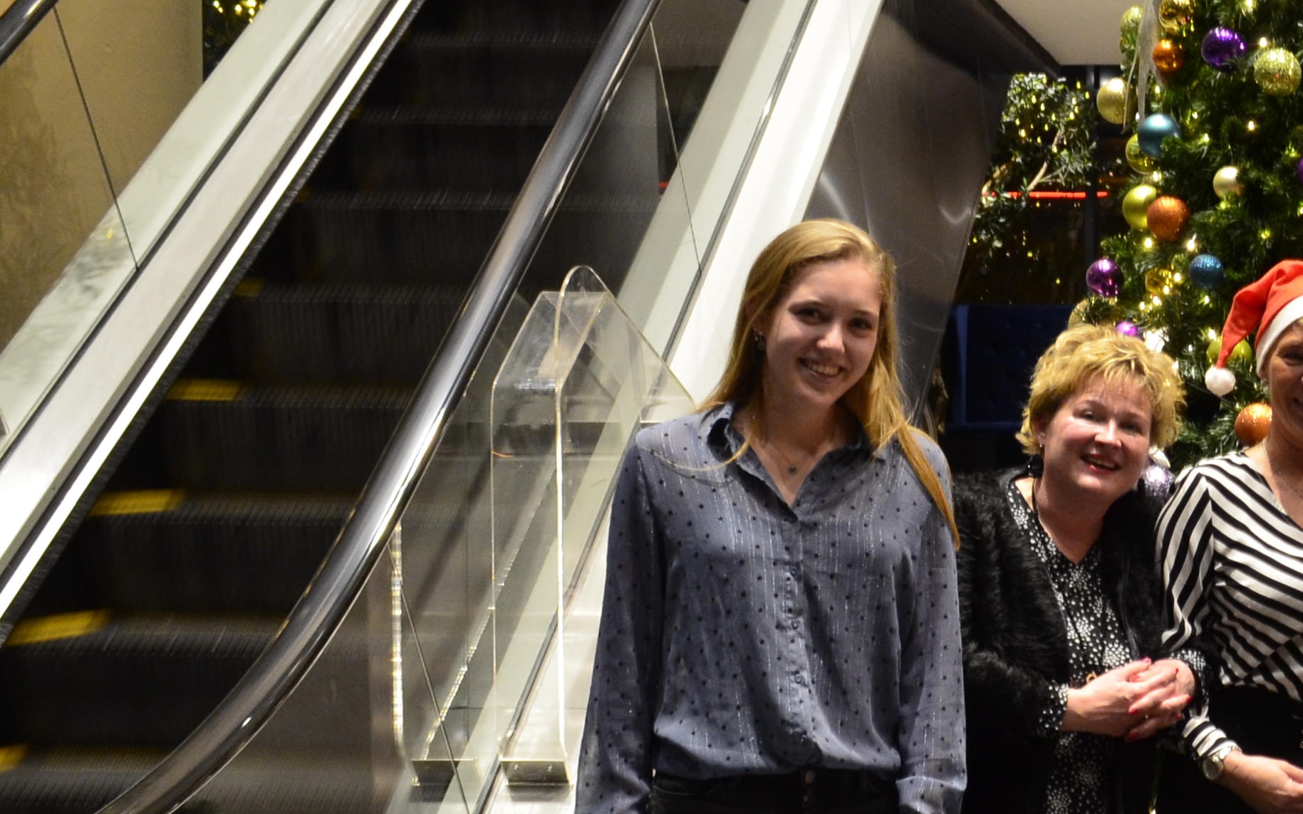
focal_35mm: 74
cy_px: 580
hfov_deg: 25.8
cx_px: 1430
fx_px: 2628
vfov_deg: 17.5
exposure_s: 1/8
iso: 800
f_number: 5.6
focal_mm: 18
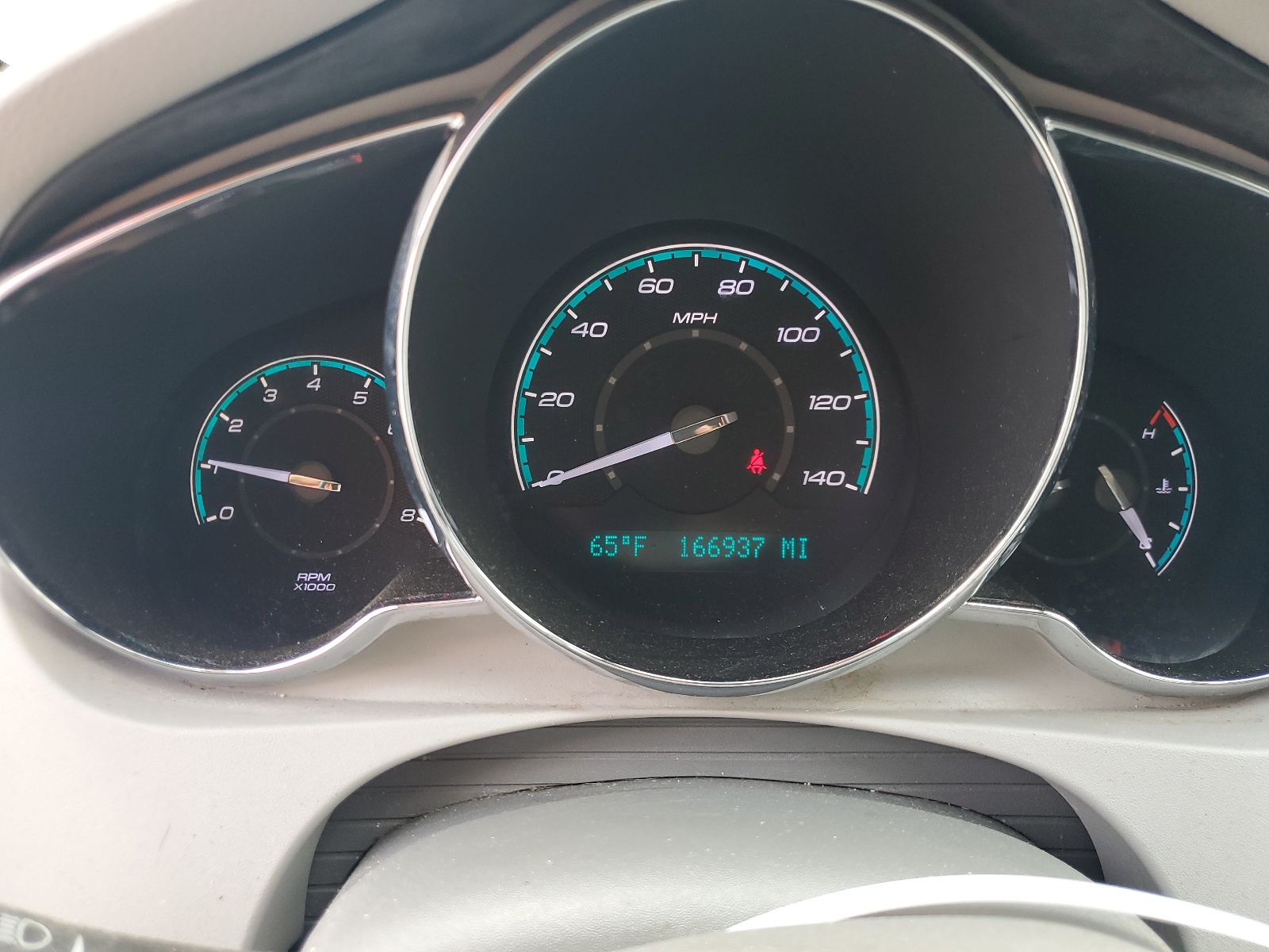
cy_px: 476
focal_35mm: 26
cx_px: 634
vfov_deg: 53.1
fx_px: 953
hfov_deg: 67.3
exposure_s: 1/120
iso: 60
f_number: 1.5
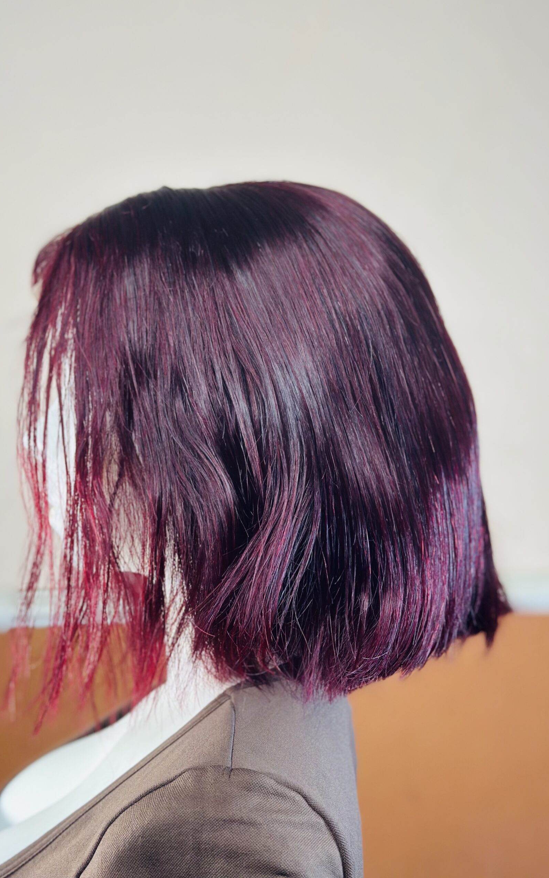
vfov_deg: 39.6
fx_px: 1221
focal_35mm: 51
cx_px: 245
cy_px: 439
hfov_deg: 25.3
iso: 100
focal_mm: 6.86
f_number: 1.78
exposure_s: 1/100
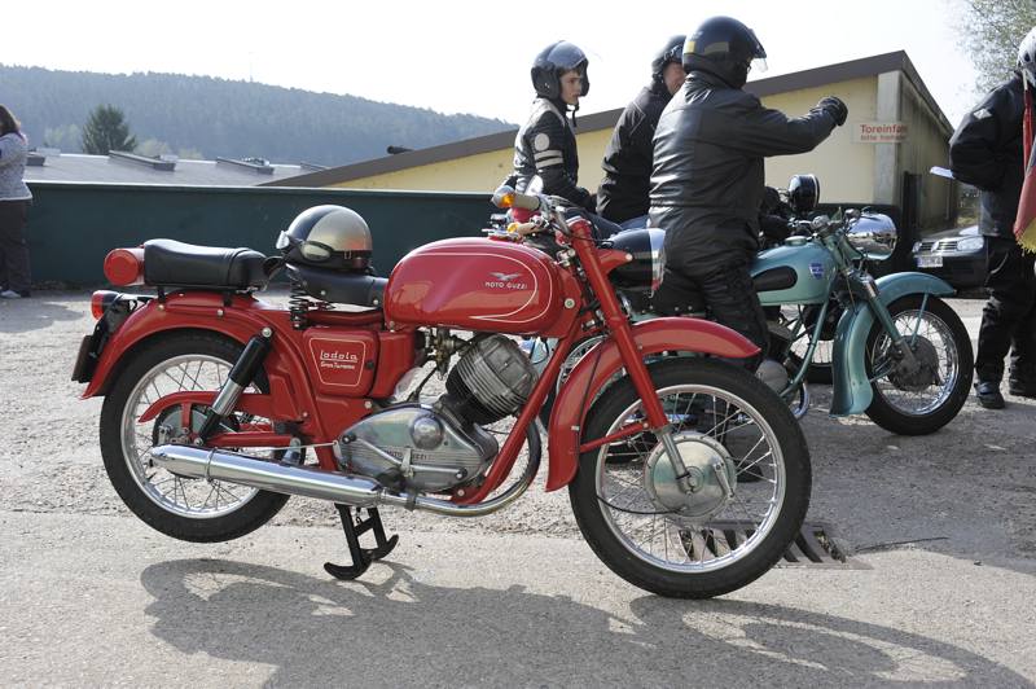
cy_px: 344
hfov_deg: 46.4
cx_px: 518
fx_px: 1208
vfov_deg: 31.8
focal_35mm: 42
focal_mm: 42
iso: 200
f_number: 8
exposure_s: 1/320
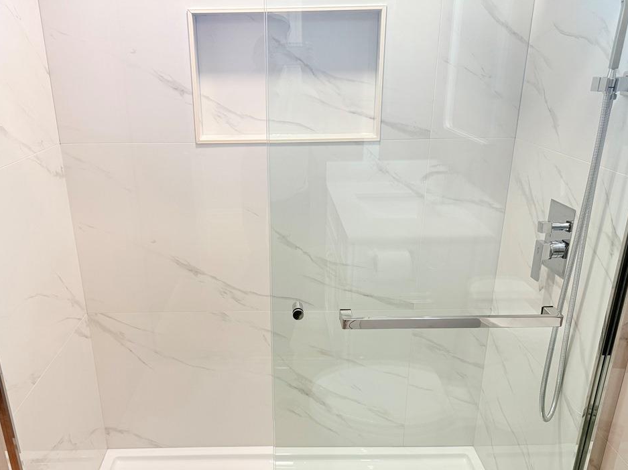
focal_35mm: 31
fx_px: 562
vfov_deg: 44.9
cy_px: 302
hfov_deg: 58.2
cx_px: 274
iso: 160
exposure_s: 1/120
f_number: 1.78
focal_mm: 6.76
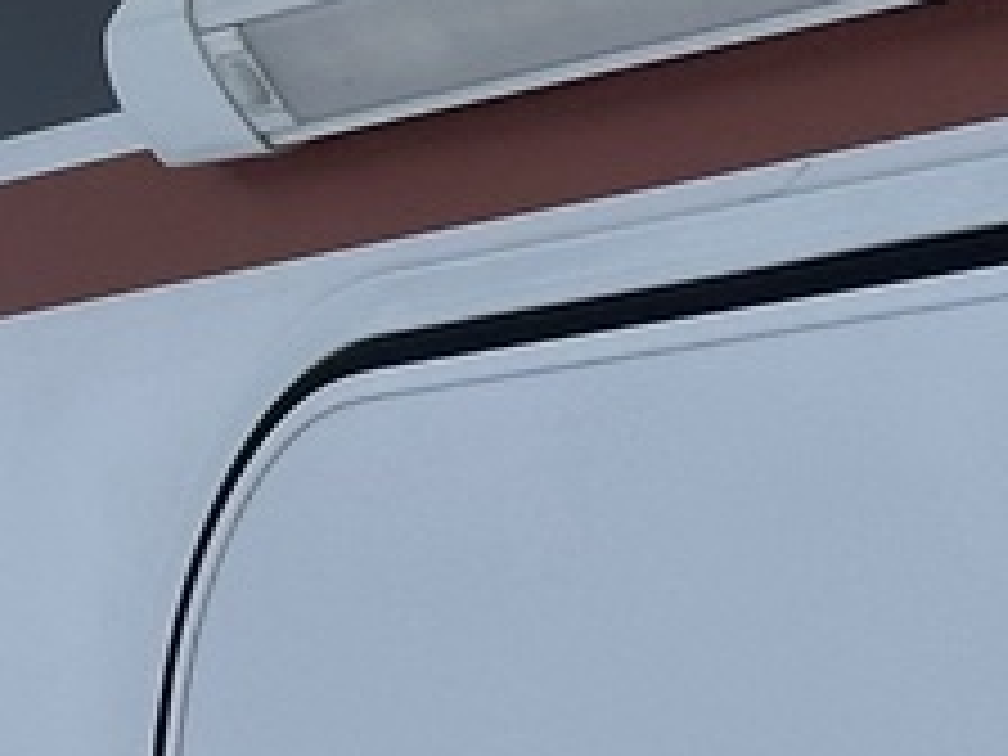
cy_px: 104
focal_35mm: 309
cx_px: -180
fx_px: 8998
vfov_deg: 4.8
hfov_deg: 6.4
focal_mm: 6.86
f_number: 1.78
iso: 64
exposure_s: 1/121
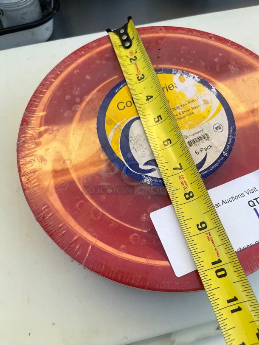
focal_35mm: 26
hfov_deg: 53.1
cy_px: 172
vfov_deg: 67.3
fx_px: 259
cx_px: 130
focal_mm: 5.1
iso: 32
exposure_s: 1/509
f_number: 1.6
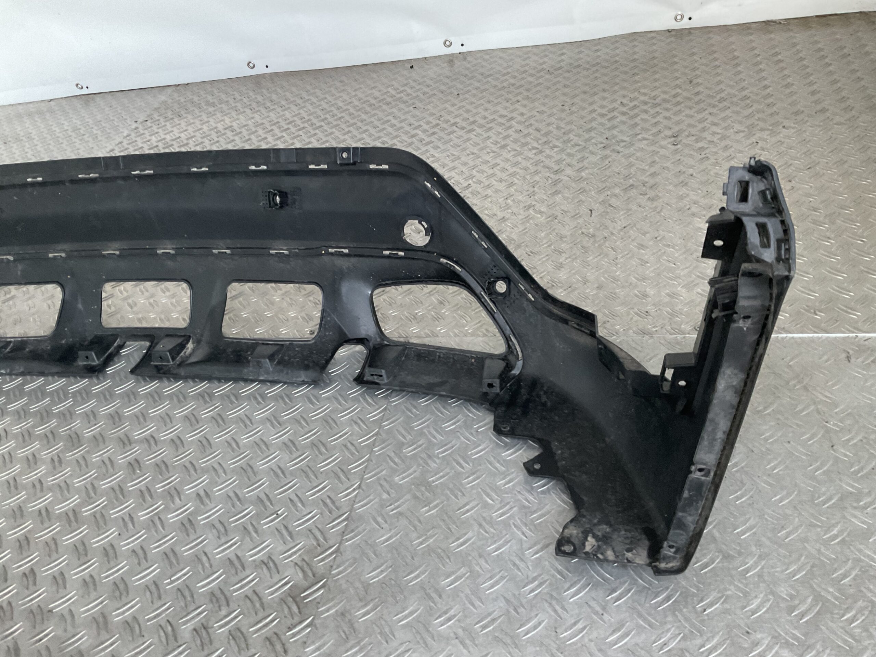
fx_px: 734
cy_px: 328
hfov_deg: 61.7
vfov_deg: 48.2
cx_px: 438
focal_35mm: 29
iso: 160
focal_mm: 3
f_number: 1.8
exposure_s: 1/50
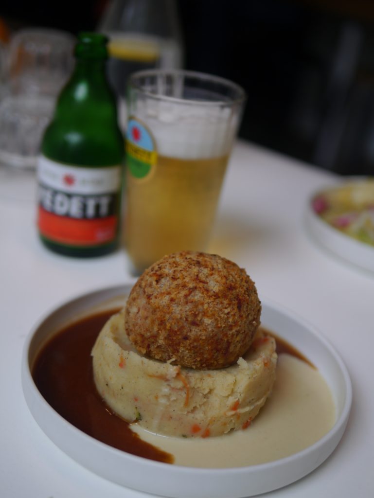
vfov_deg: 38.2
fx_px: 720
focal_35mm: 50
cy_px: 249
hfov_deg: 29.1
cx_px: 187
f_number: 1.4
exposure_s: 1/500
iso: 160
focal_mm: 25
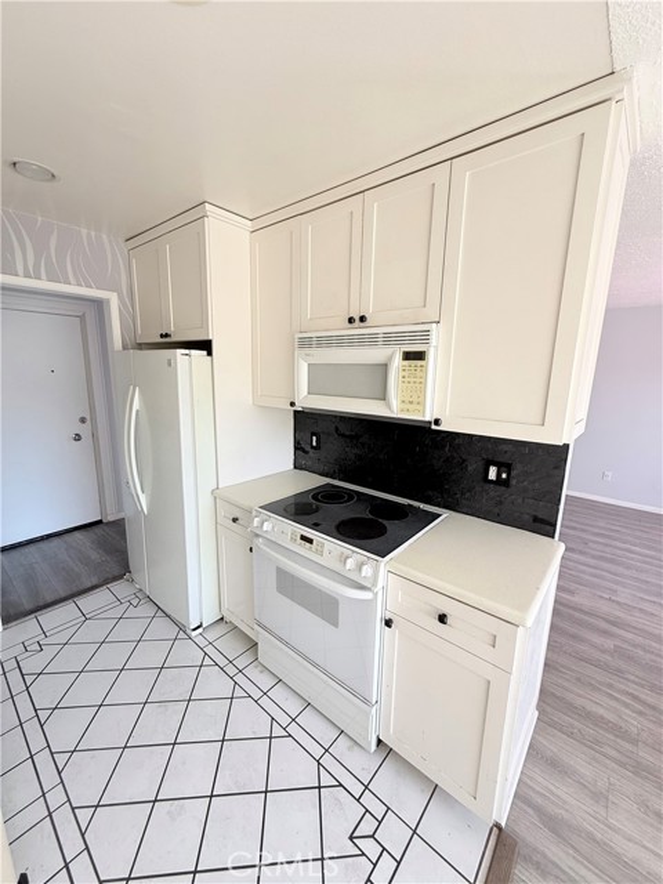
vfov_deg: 102.1
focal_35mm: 14
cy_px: 442
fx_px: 358
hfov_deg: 85.7
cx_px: 332
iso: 64
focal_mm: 2.22
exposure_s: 1/99
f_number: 2.2
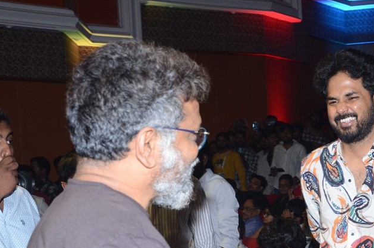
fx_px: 902
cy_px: 238
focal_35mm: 87
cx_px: 327
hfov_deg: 22.9
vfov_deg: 15.4
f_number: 7.1
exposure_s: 1/125
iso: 640
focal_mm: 30
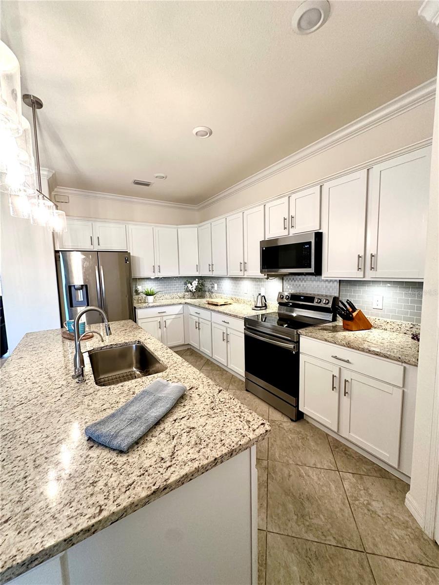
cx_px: 220
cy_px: 292
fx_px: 237
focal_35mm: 14
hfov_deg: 85.7
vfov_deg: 102.1
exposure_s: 1/60
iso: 320
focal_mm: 2.22
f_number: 2.2
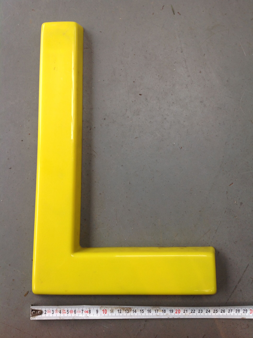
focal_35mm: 35
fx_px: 342
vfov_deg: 52.7
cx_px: 126
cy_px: 169
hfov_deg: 40.6
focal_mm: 4.28
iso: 50
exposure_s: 1/20
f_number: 2.4
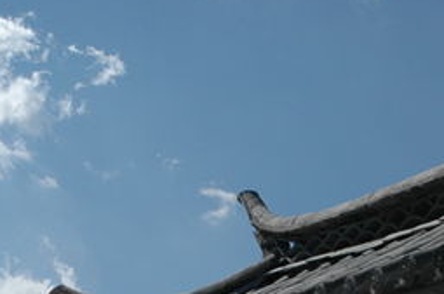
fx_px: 1625
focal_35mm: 132
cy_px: 396
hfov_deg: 15.5
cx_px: 151
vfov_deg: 10.1
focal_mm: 28
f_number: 13
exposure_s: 1/640
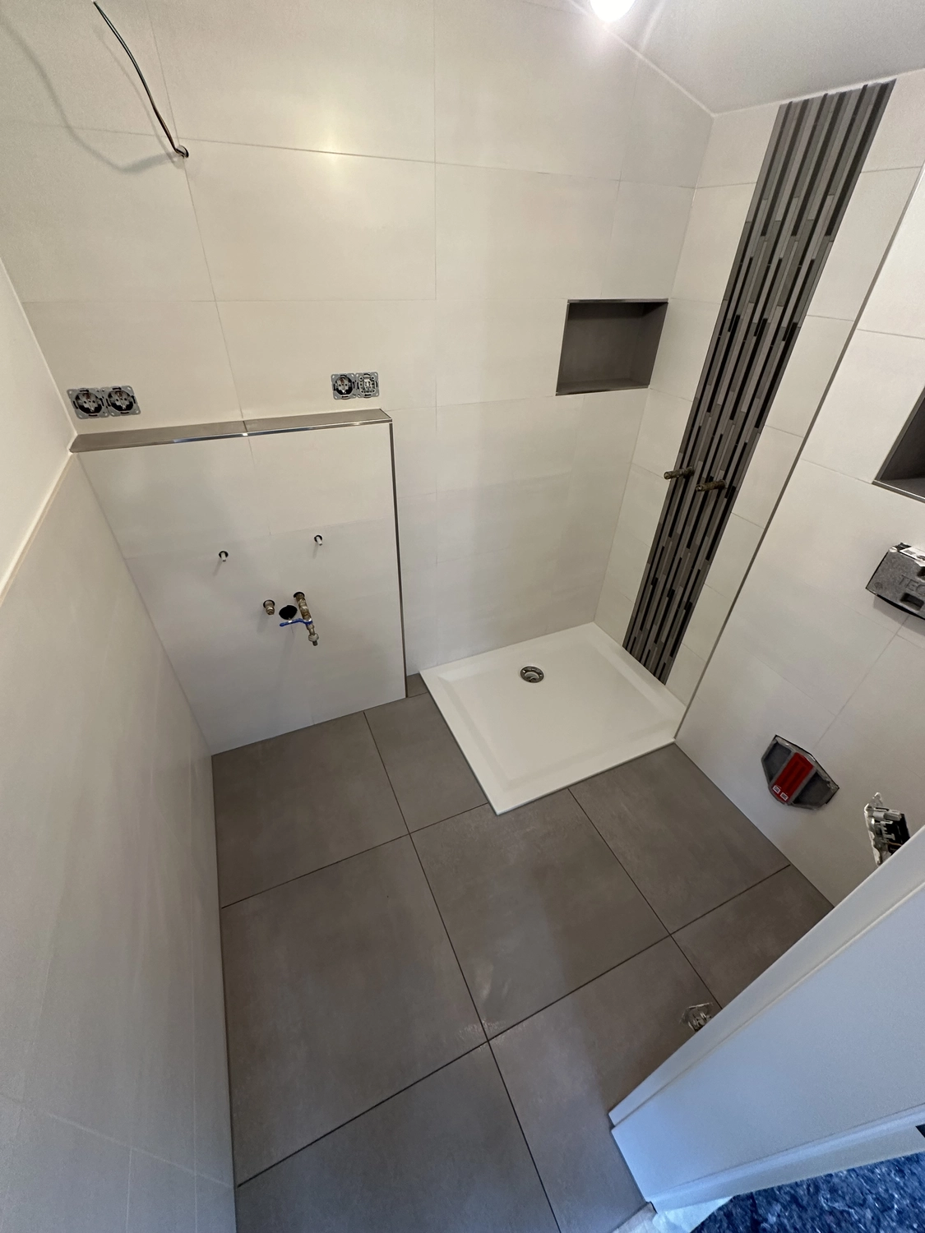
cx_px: 462
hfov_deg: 85.7
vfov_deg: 102.1
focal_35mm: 14
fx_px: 499
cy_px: 616
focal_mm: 2.22
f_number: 2.2
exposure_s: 1/50
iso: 200
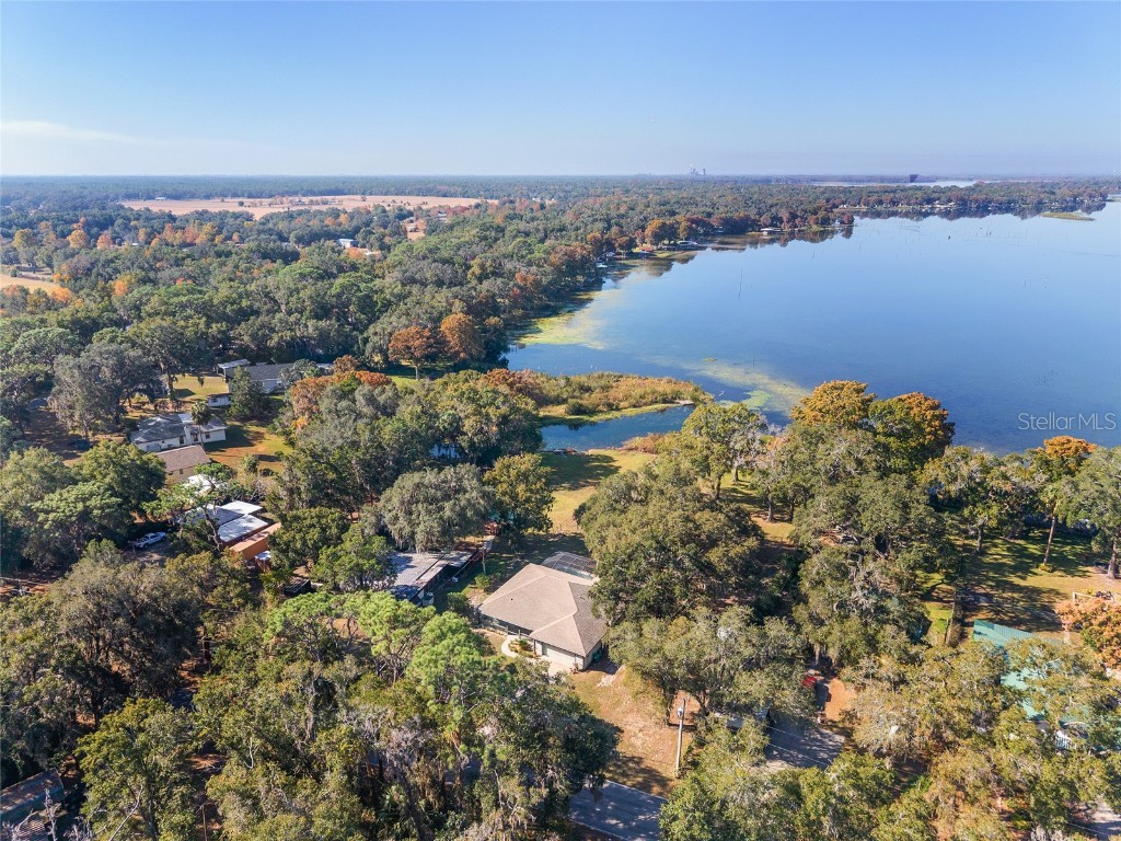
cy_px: 420
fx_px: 777
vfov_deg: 56.8
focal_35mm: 24
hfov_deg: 71.6
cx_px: 560
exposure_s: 1/3000
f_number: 1.8
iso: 260
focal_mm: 8.67
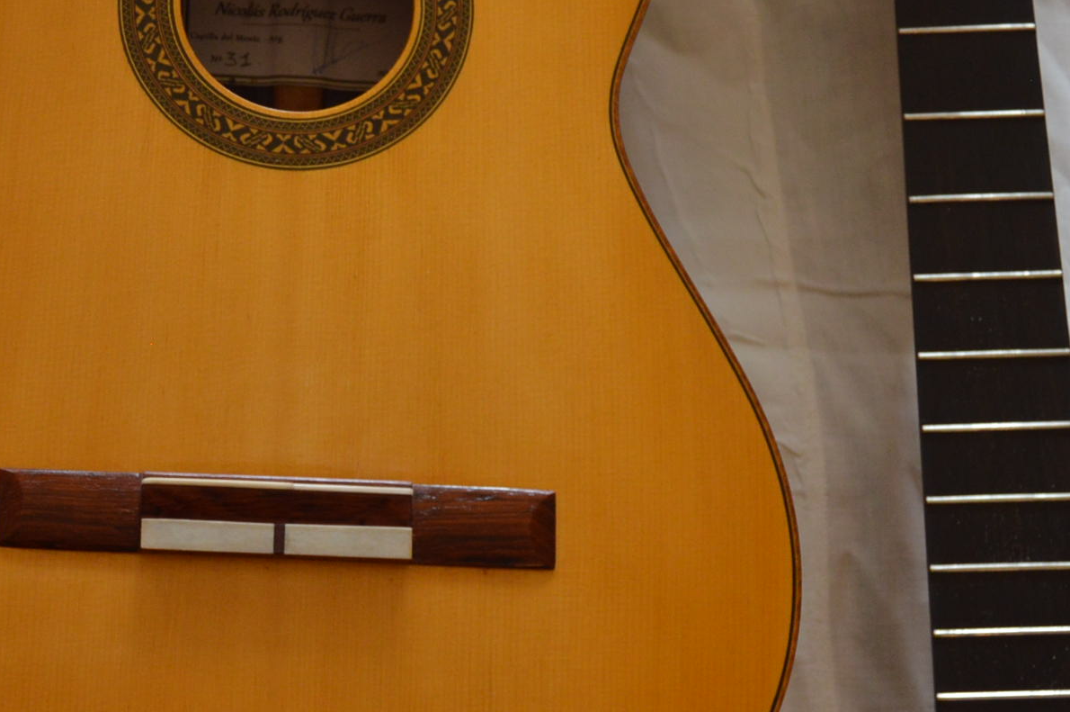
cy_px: 287
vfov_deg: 15.0
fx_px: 2702
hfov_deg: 22.2
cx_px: 251
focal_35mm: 91
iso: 400
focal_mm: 24
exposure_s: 1/50
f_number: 4.5
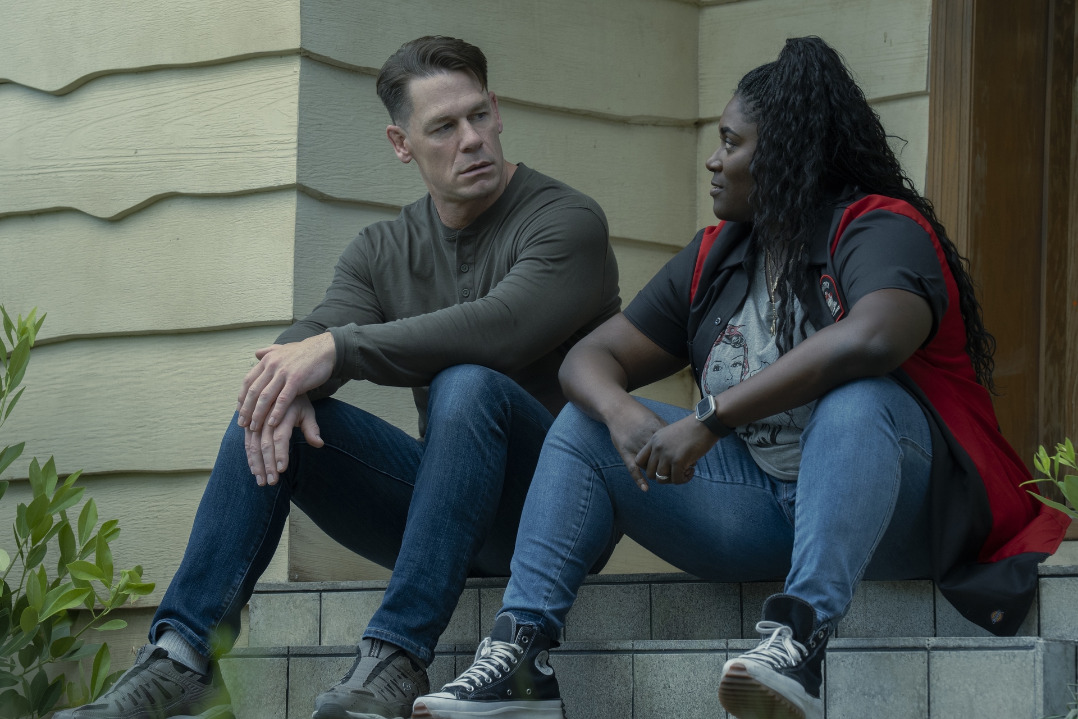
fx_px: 4911
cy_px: 360
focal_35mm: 164
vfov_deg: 8.4
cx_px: 539
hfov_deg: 12.5
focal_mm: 164
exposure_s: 1/320
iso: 1250
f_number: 7.1
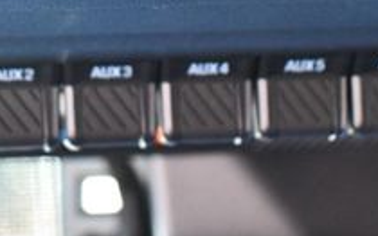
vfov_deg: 11.4
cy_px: -52
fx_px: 1153
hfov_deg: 18.5
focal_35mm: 112
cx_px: 112
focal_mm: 18
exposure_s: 1/125
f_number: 3.5
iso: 2800
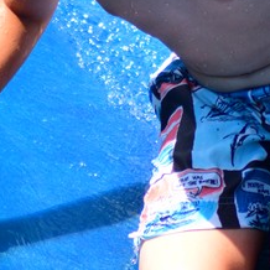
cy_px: 1
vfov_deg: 1.8
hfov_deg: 1.8
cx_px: 149
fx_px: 8701
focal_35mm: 986
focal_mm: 165
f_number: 4.5
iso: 450
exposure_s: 1/1250
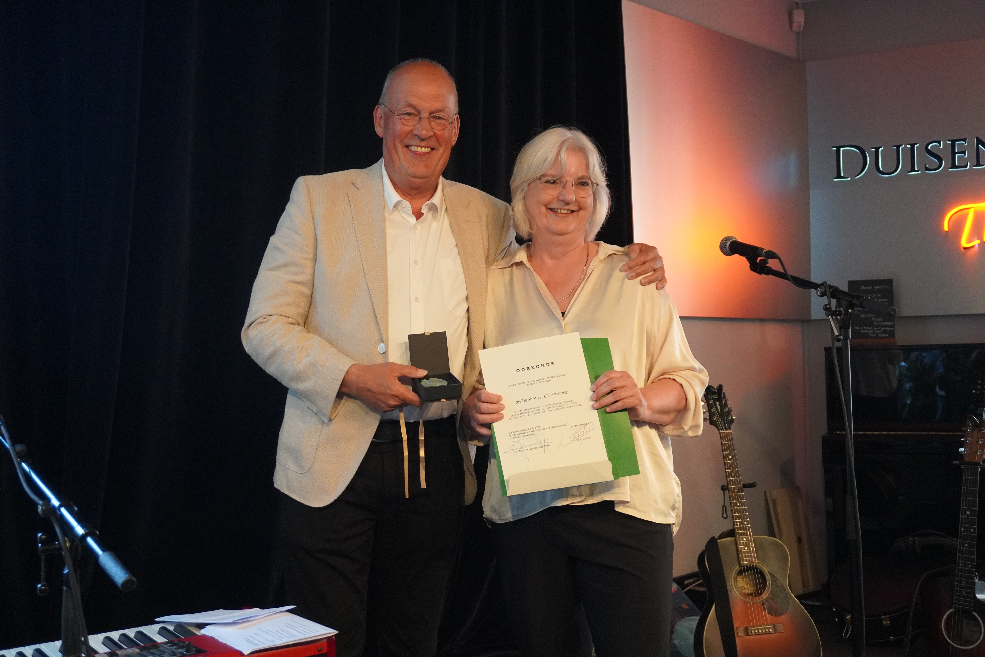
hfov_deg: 51.3
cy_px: 328
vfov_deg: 35.5
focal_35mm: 38
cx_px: 492
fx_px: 1026
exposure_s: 1/160
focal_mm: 25
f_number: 4.5
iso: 2500
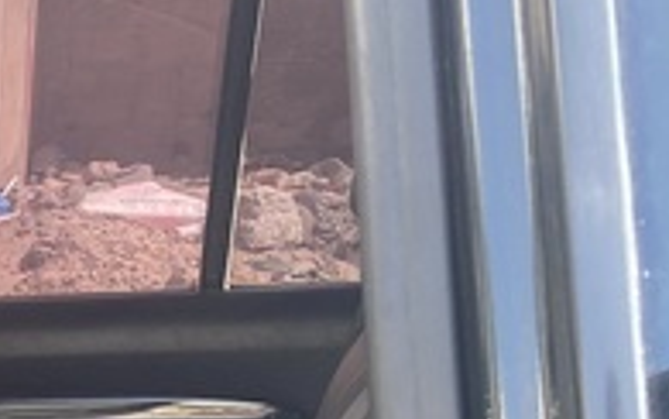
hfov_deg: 15.0
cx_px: -672
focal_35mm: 113
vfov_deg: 10.9
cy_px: 718
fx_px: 2061
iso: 32
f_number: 1.8
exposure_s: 1/121
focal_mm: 4.25
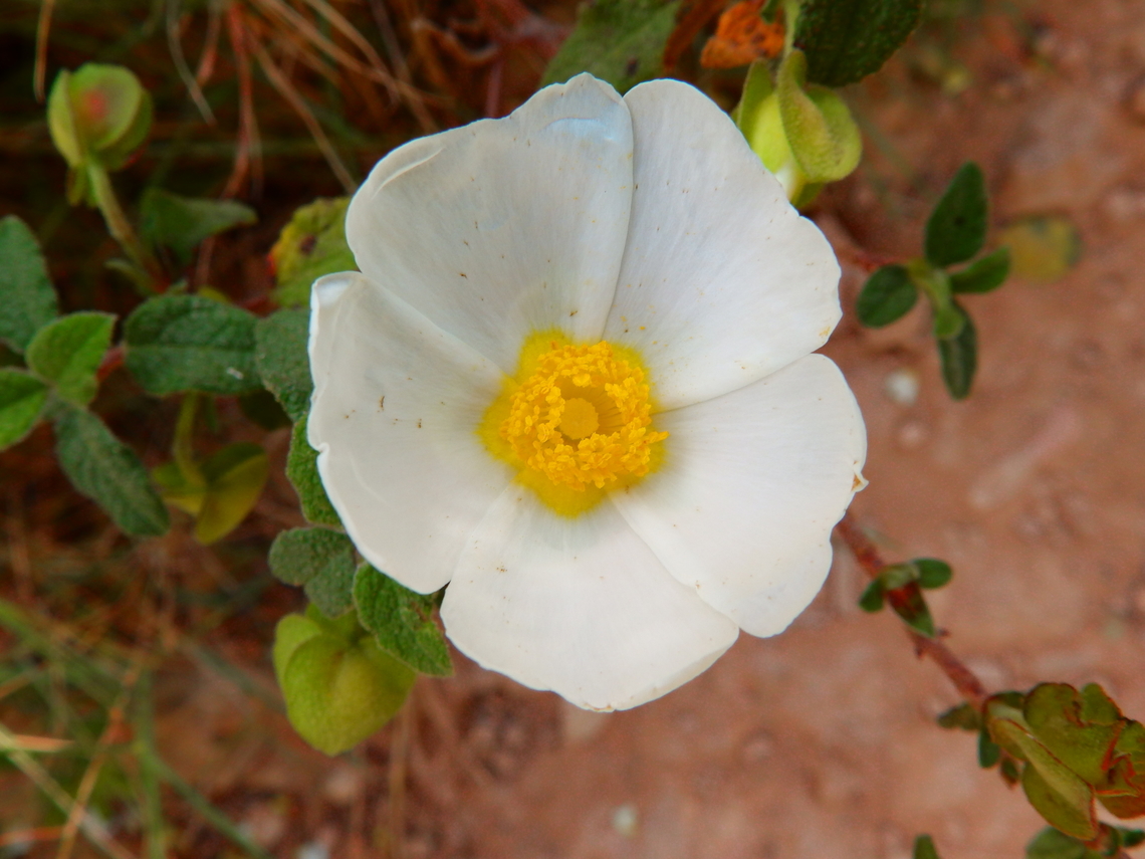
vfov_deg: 44.2
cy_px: 430
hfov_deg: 56.8
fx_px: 1058
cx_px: 572
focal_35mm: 32
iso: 80
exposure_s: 1/125
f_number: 4
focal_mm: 5.7
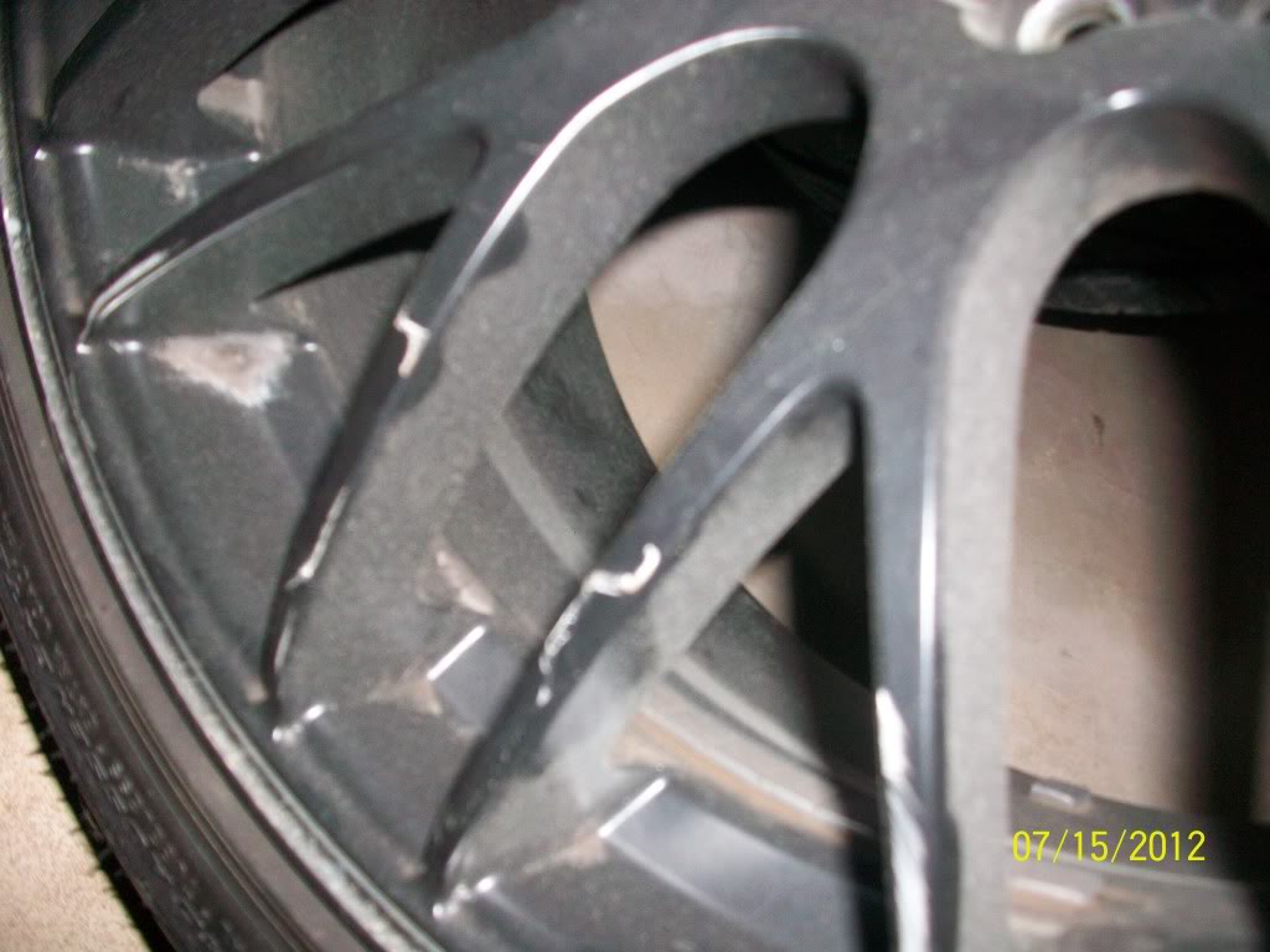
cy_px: 476
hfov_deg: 56.8
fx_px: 1174
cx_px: 635
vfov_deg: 44.2
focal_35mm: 32
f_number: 2.8
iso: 120
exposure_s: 1/60
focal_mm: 5.7
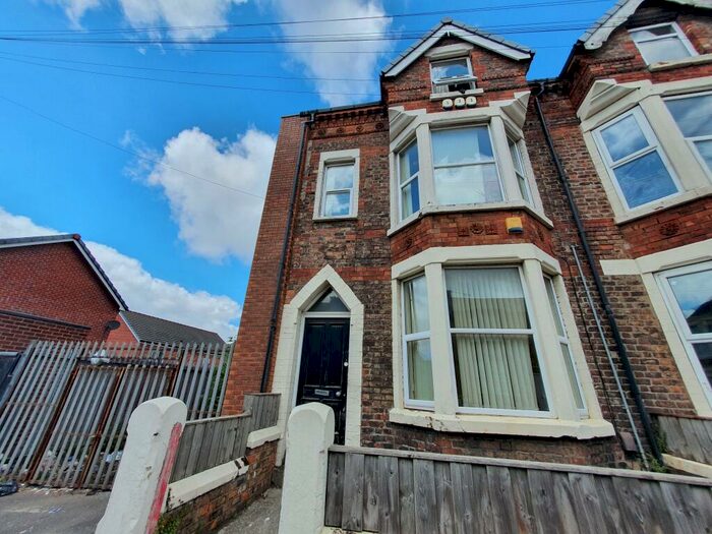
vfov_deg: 89.9
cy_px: 267
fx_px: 267
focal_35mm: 13
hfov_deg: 106.2
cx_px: 356
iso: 50
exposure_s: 1/1006
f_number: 2.2
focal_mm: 1.8
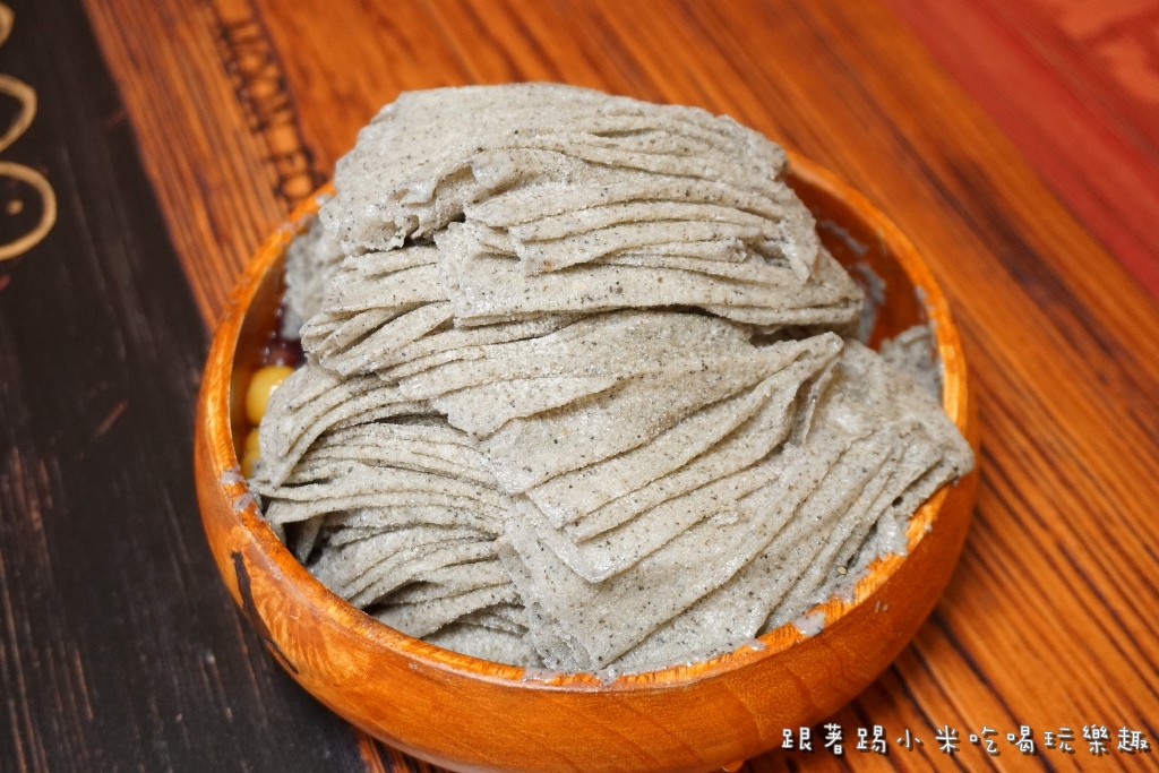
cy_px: 386
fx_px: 1449
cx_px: 580
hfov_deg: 43.6
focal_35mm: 45
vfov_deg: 29.9
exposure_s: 1/60
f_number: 5
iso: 1000
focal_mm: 30
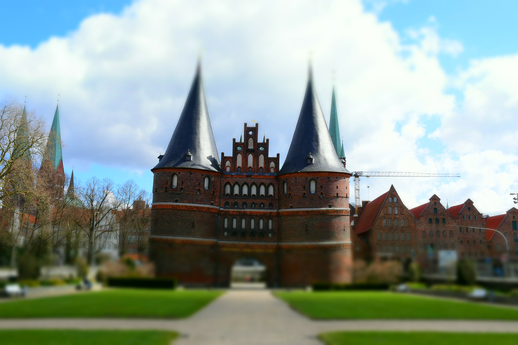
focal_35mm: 36
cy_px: 172
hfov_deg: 53.1
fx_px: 518
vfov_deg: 36.9
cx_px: 259
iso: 400
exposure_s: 1/400
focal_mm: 24
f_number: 11
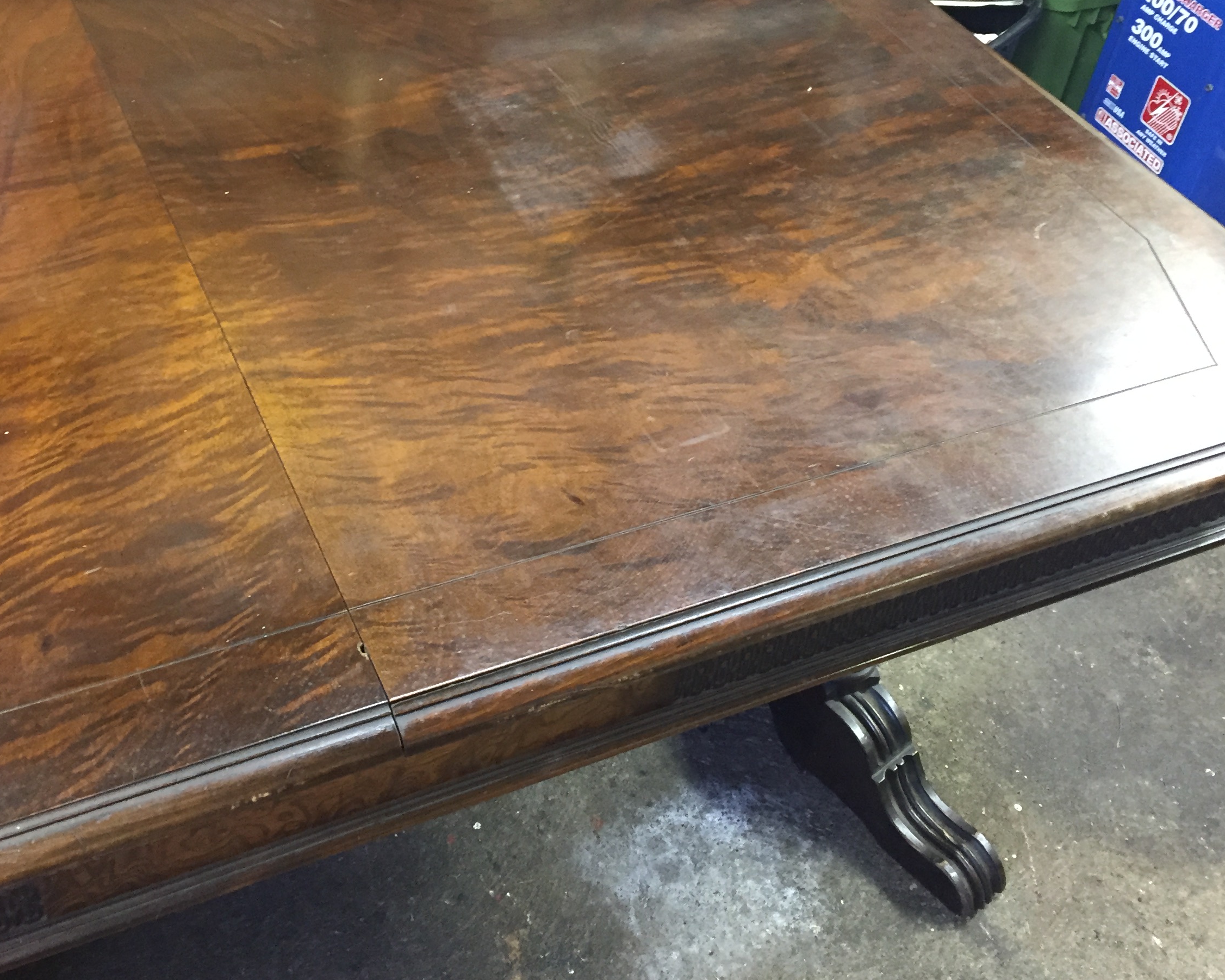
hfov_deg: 44.8
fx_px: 1487
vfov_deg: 36.4
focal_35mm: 41
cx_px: 577
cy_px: 392
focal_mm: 4.15
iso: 250
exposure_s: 1/20
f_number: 2.2
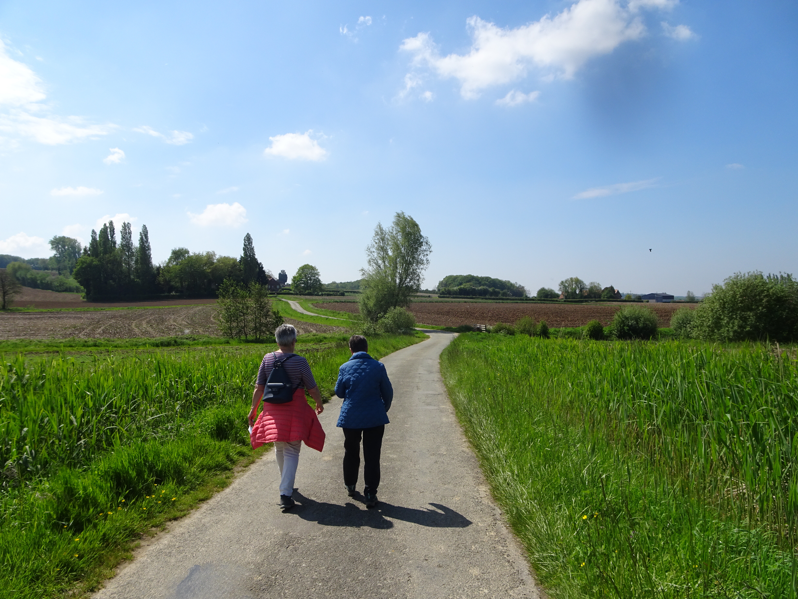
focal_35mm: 24
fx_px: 553
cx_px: 399
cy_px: 300
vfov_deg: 56.8
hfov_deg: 71.6
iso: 80
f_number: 3.5
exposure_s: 1/1250
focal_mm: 4.1
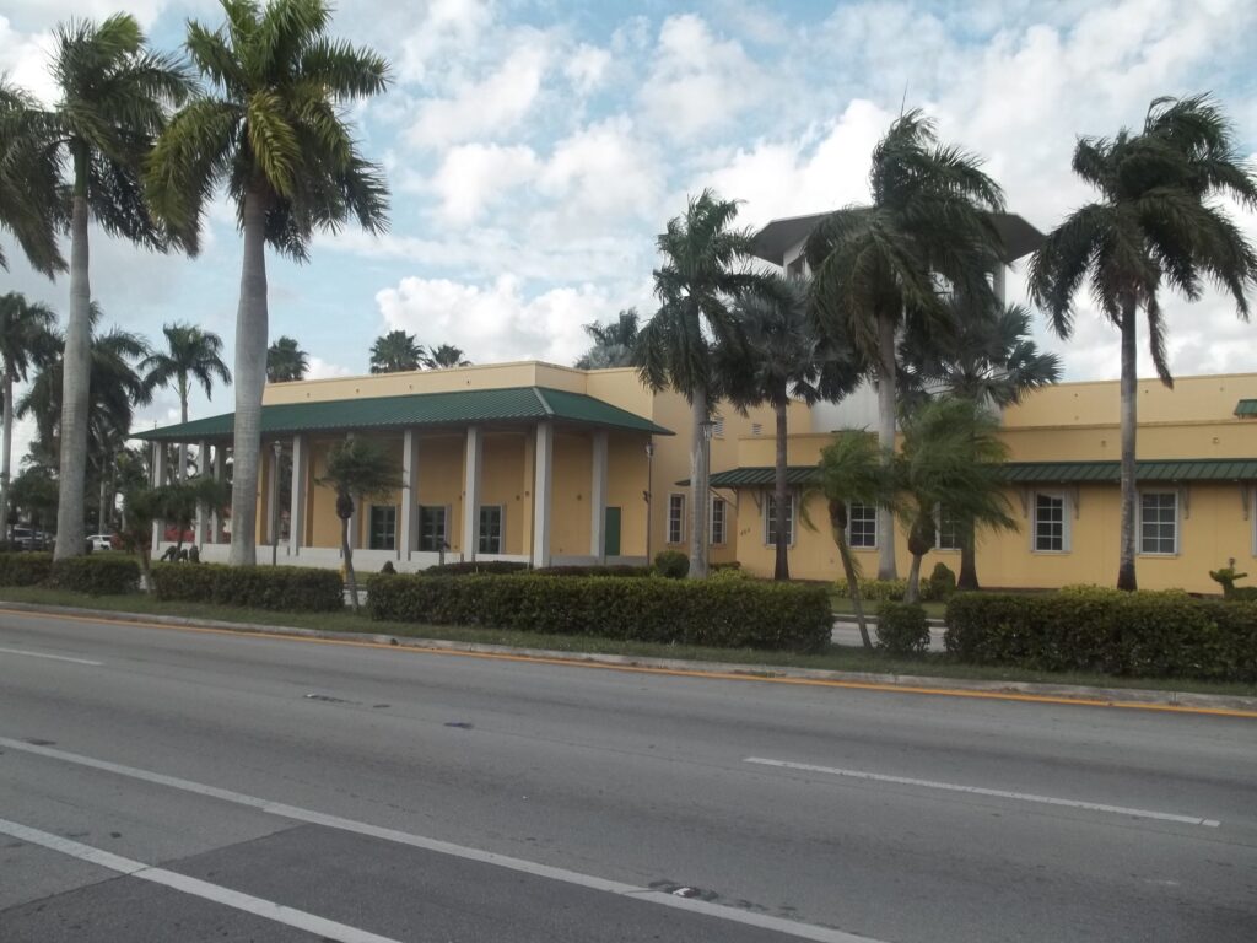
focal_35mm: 33
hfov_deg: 55.4
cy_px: 472
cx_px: 628
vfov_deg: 42.9
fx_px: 1198
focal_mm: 5.9
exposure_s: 1/100
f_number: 8
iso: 64
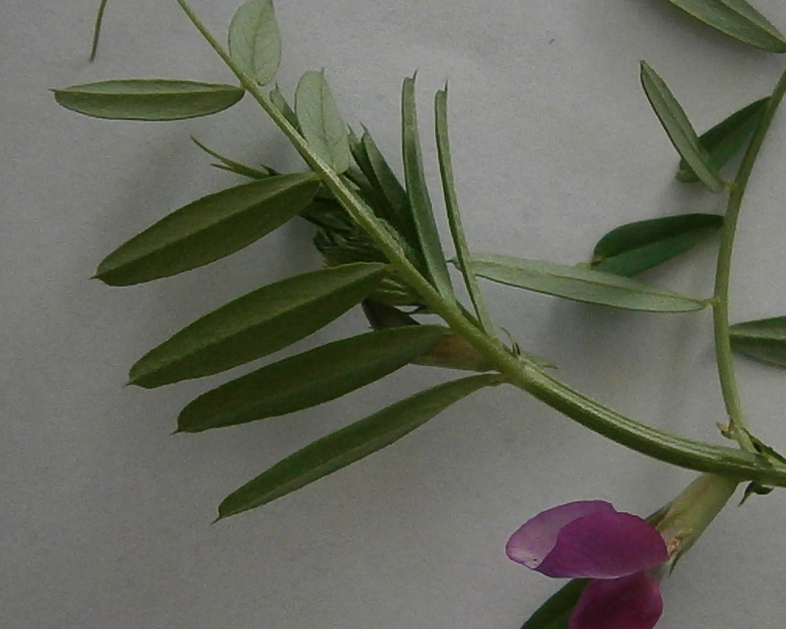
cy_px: 366
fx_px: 2163
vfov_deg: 16.5
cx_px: 656
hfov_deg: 20.3
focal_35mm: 93
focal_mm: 8.3
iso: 320
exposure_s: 1/125
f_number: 3.4
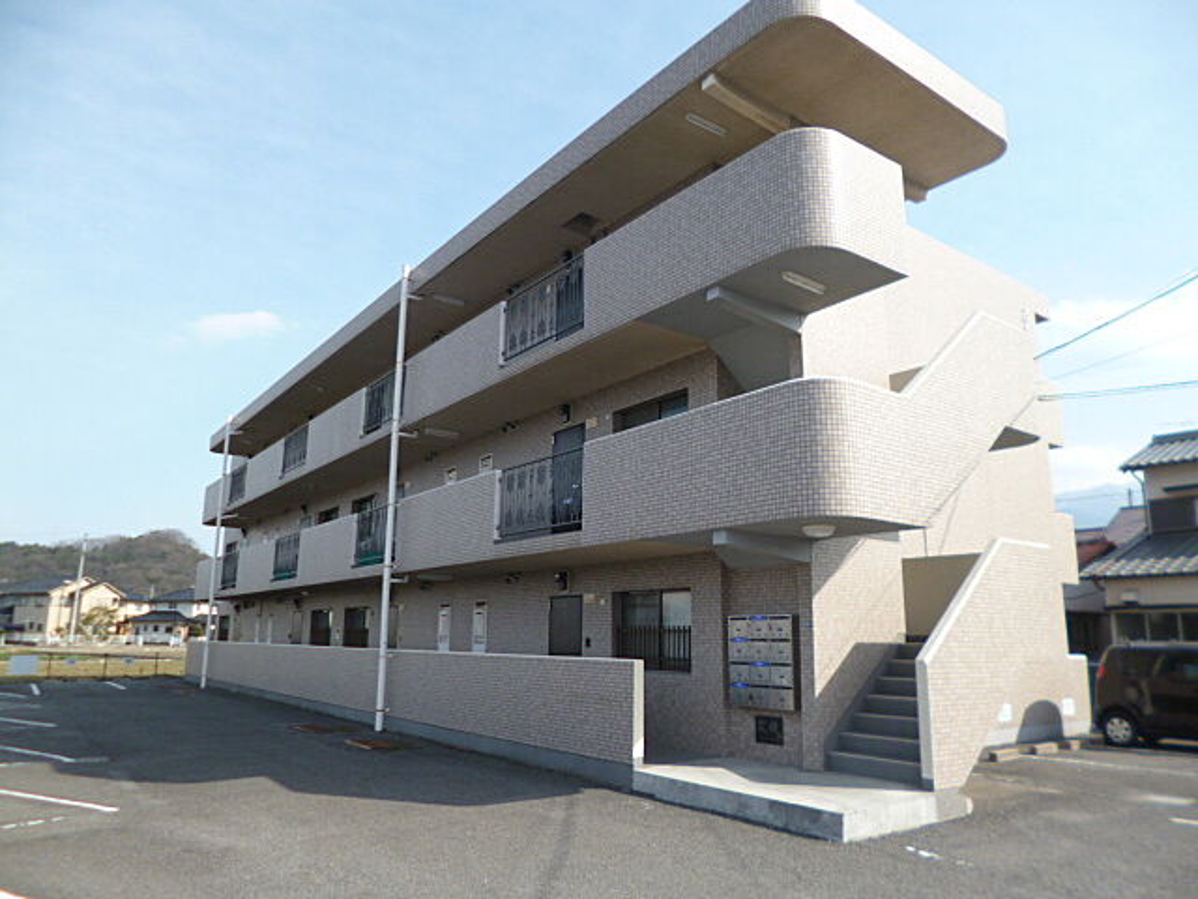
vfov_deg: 56.8
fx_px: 831
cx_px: 599
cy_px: 450
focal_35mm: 24
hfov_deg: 71.6
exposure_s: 1/1000
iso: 100
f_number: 2.5
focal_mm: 4.3
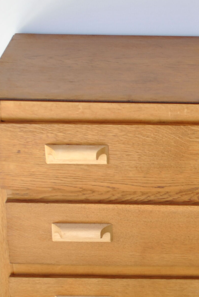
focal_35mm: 107
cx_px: 218
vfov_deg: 19.0
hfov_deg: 12.6
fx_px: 885
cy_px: 214
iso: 100
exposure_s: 1/40
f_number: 4.5
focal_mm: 22
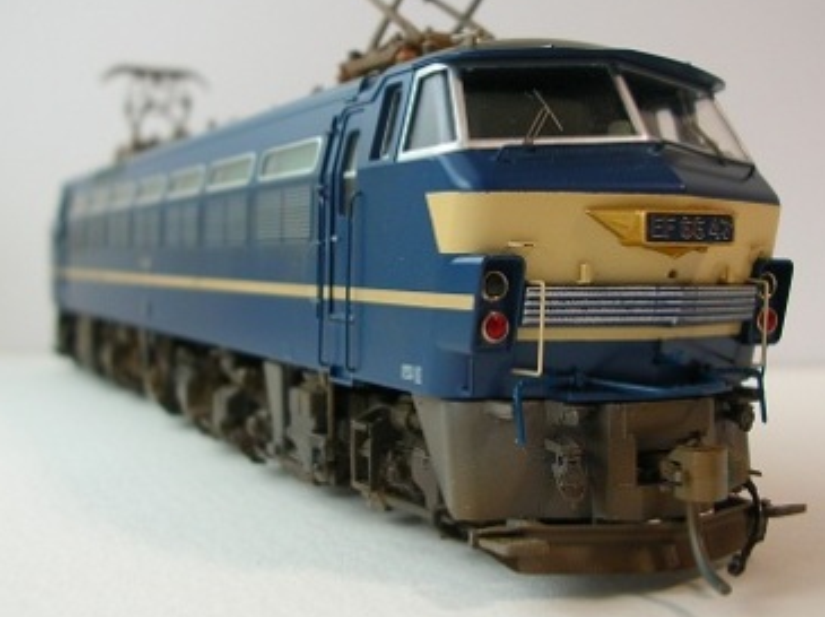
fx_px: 1143
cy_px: 247
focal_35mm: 48
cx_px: 445
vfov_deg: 30.1
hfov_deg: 39.7
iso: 50
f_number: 2.8
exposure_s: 1/10.3
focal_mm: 5.8
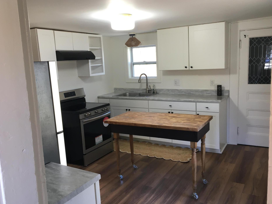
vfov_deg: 45.4
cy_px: 99
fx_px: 244
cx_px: 137
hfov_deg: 58.4
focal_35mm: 31
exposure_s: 1/30
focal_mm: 4.15
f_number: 2.2
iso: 50
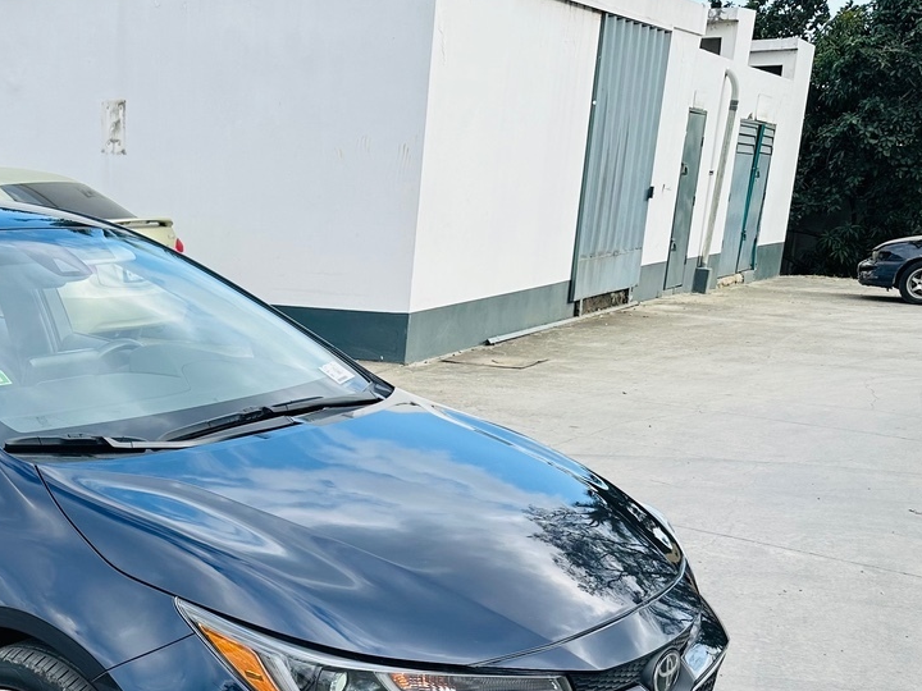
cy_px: 595
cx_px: 109
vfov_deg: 29.3
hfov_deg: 37.3
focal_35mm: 48
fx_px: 1278
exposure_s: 1/1095
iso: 80
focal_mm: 6.86
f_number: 1.78
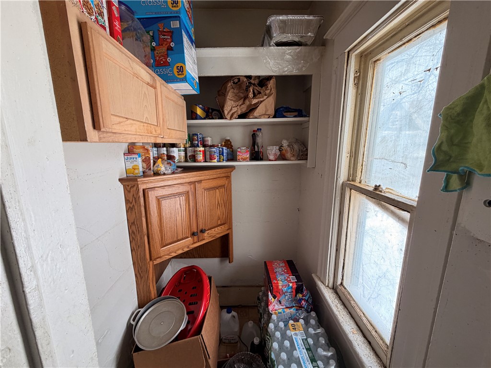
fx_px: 199
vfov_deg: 85.7
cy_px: 184
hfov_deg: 102.1
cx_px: 246
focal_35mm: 14
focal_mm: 2.22
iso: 100
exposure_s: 1/121
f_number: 2.2
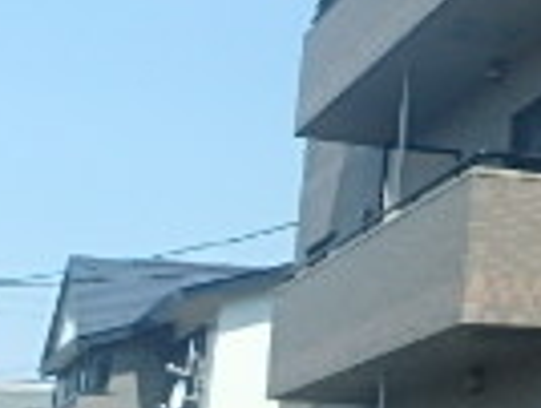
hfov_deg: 14.9
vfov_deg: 14.8
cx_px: 1163
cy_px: 125
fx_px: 1566
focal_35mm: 100
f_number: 6
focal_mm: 3.7
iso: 125
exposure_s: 1/400
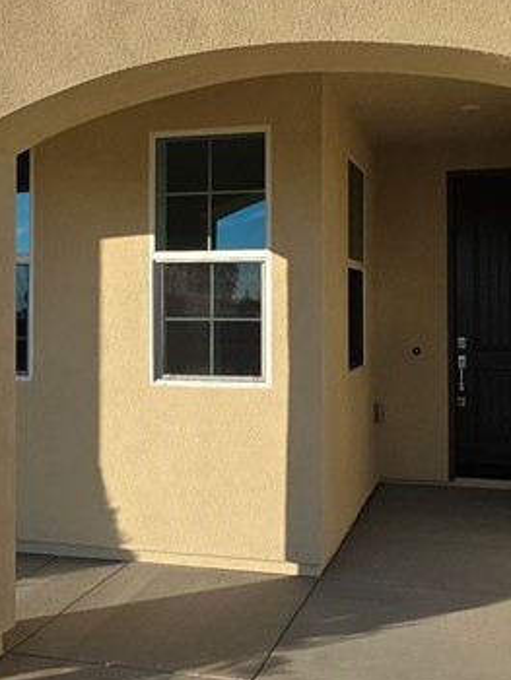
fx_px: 747
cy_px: 288
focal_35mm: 38
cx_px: 293
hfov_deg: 37.7
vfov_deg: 48.8
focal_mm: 2.2
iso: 40
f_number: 1.9
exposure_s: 1/1869
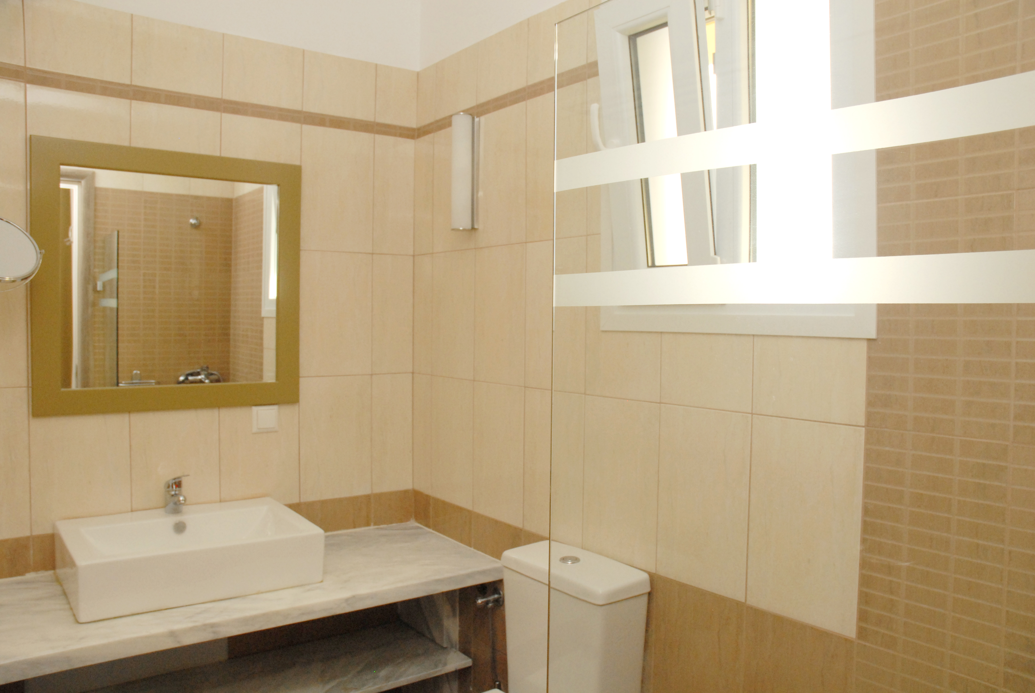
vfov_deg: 48.0
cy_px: 346
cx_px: 518
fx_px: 777
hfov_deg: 67.3
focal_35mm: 27
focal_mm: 18
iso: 640
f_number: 6.3
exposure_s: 1/160
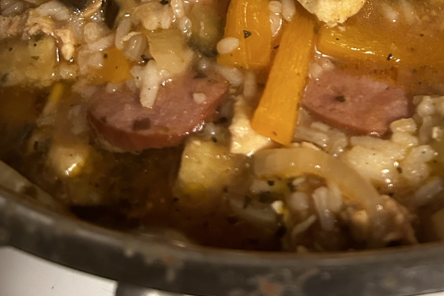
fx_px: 716
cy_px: -152
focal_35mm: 58
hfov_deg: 33.9
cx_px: 326
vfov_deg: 20.1
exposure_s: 1/40
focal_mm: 5.7
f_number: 1.5
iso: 400
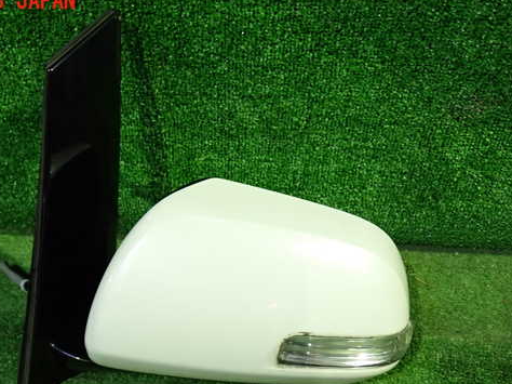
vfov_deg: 37.5
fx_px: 562
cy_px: 231
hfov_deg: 48.7
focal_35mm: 38
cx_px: 203
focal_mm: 5.4
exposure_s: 1/30
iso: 500
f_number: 2.3
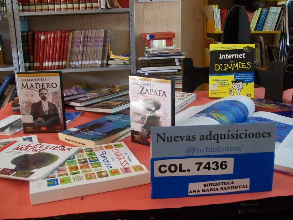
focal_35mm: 36
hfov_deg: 51.4
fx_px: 305
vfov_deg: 39.7
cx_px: 146
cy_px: 110
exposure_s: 1/15
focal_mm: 6
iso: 160
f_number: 2.7
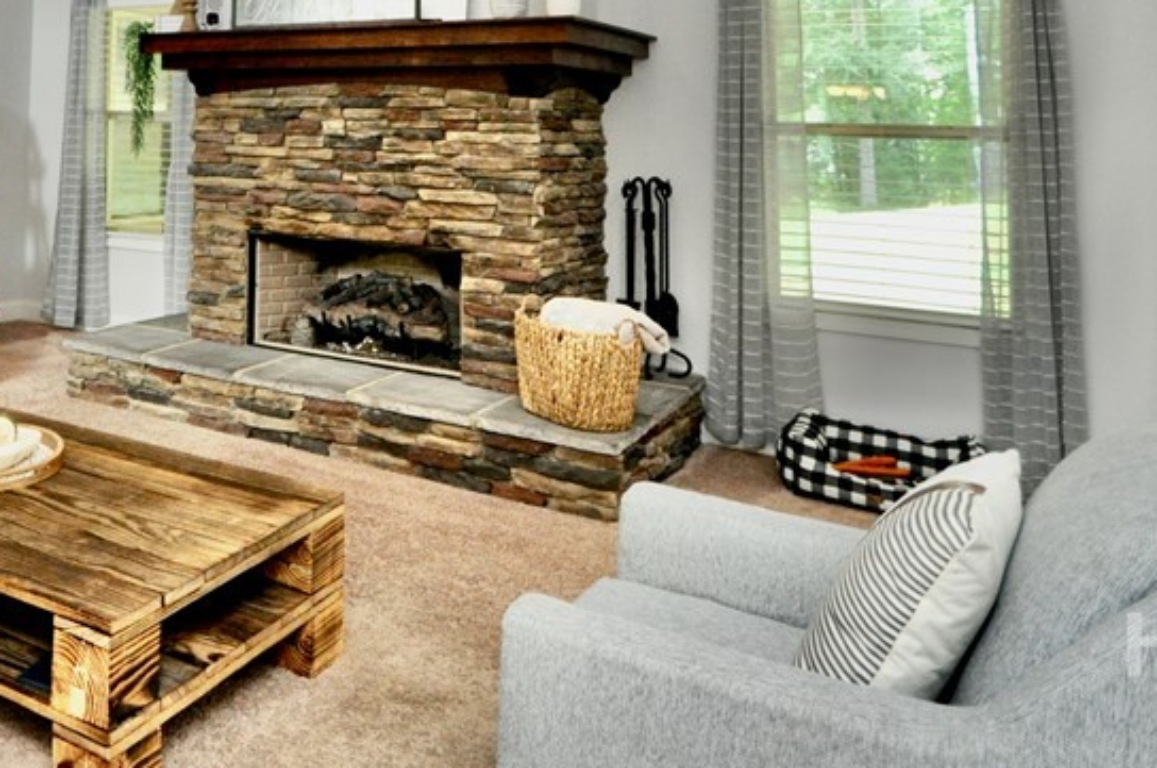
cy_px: 36
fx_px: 963
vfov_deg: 39.4
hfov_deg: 57.7
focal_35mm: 30
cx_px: 245
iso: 800
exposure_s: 1/60
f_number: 4
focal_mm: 10
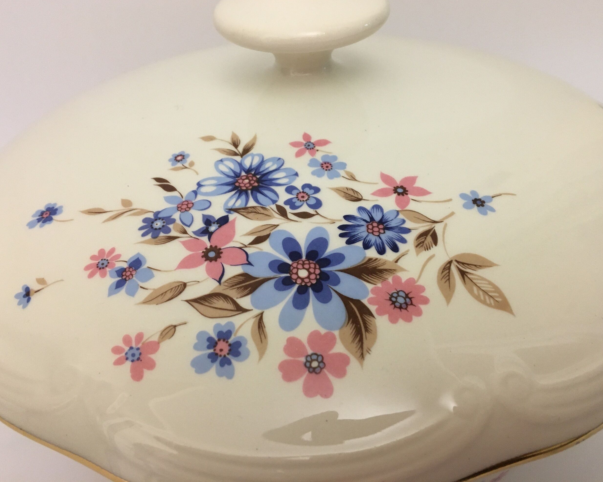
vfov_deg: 47.1
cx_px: 310
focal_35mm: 31
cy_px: 235
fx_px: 553
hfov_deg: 57.2
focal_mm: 4.15
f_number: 2.2
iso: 160
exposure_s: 1/33
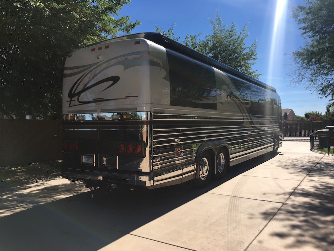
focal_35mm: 29
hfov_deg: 61.7
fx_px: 280
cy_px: 126
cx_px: 167
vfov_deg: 48.2
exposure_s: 1/2404
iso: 25
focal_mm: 4.15
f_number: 2.2
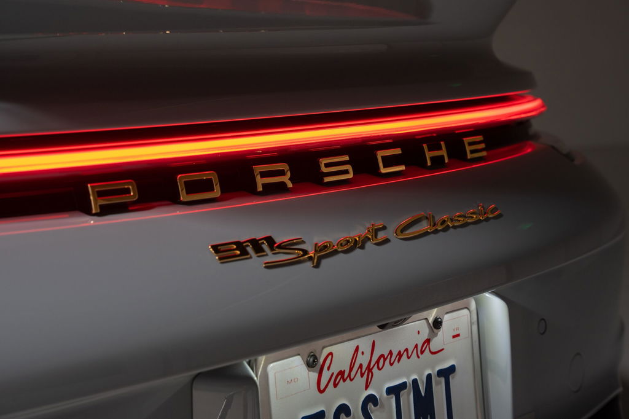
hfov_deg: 28.9
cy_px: 210
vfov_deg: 19.4
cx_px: 314
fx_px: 1223
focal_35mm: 70
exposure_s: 1/5
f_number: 6.3
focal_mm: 70
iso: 400
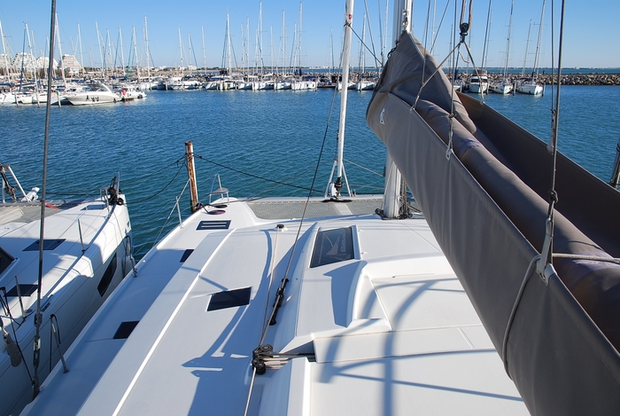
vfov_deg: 53.3
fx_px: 414
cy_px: 208
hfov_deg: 73.7
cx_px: 310
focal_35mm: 24
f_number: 8
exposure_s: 1/250
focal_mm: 16
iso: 100
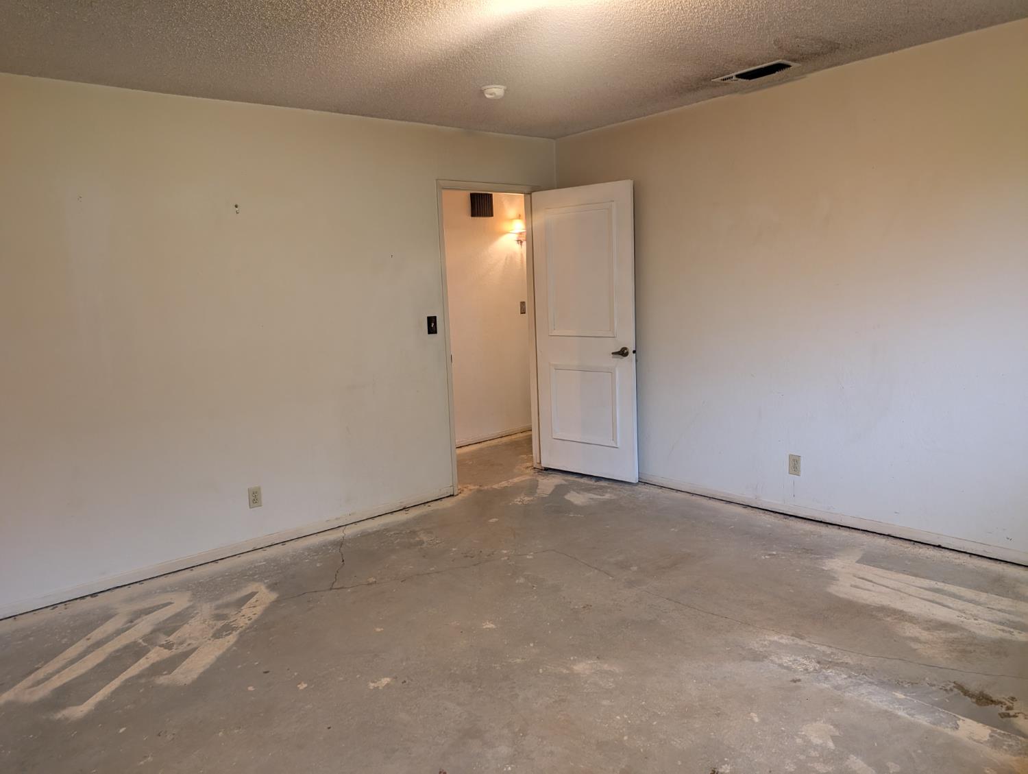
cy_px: 387
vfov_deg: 56.9
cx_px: 514
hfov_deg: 71.5
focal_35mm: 24
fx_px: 714
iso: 18
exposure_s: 1/30
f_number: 1.68
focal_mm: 6.9
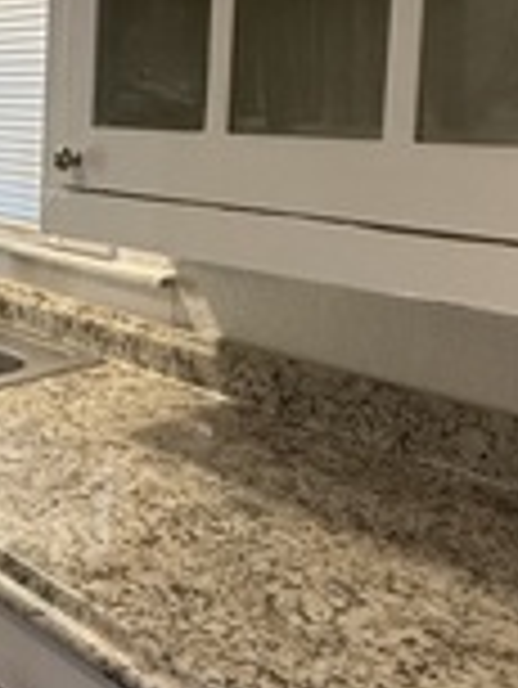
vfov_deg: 41.5
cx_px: -90
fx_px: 877
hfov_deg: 28.9
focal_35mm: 44
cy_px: 162
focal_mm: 2.22
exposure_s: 1/120
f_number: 2.2
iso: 250
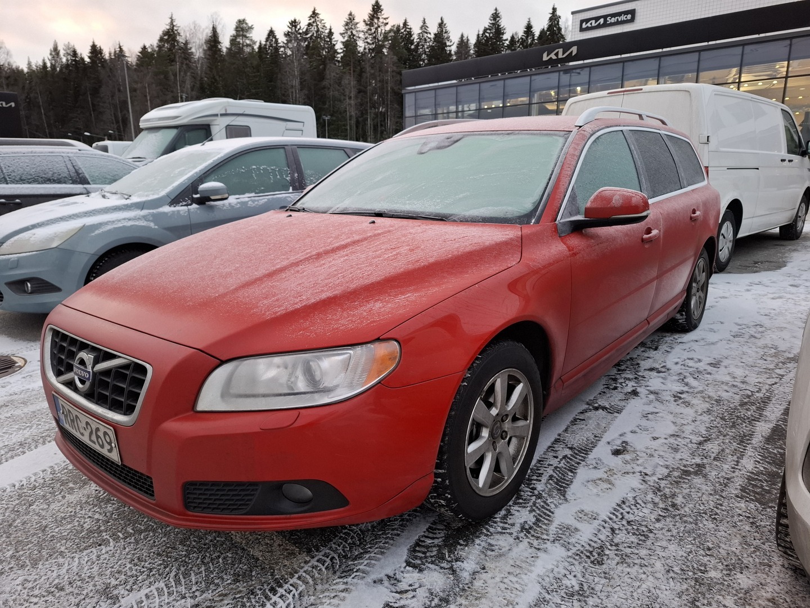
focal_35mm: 23
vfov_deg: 58.9
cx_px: 405
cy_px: 304
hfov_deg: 73.9
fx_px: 538
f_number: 1.8
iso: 160
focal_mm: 5.54
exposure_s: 1/100
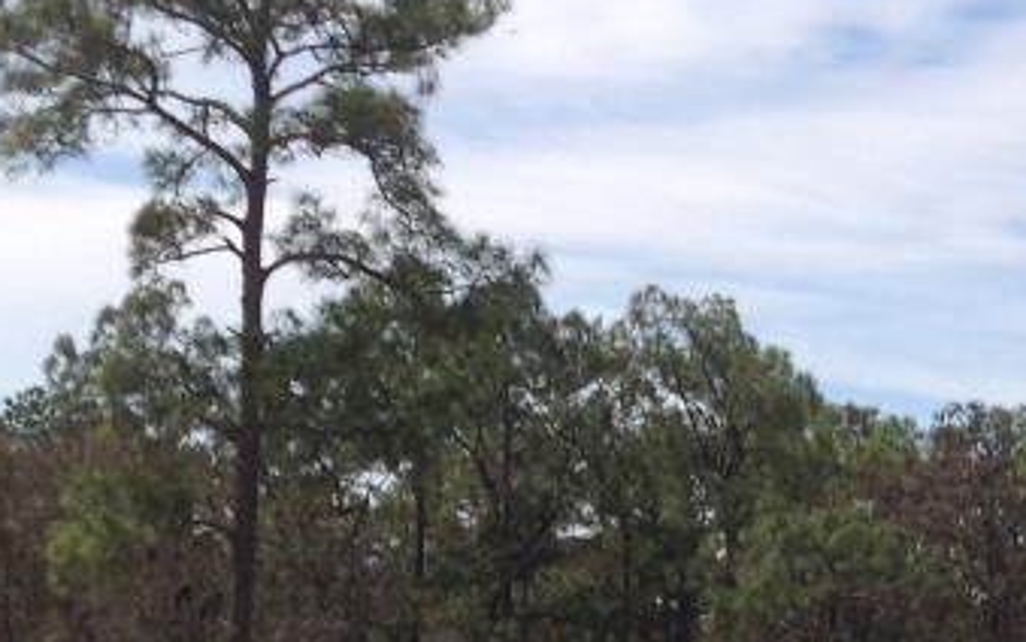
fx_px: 3132
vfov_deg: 11.0
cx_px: 663
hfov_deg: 18.6
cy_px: 1099
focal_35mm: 112
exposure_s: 1/3367
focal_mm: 4.28
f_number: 2.4
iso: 50
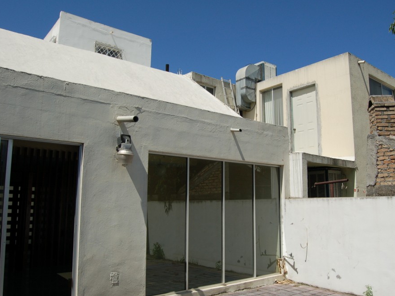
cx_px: 223
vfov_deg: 46.8
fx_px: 342
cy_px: 146
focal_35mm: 30
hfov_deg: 59.8
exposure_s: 1/500
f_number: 11
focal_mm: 18
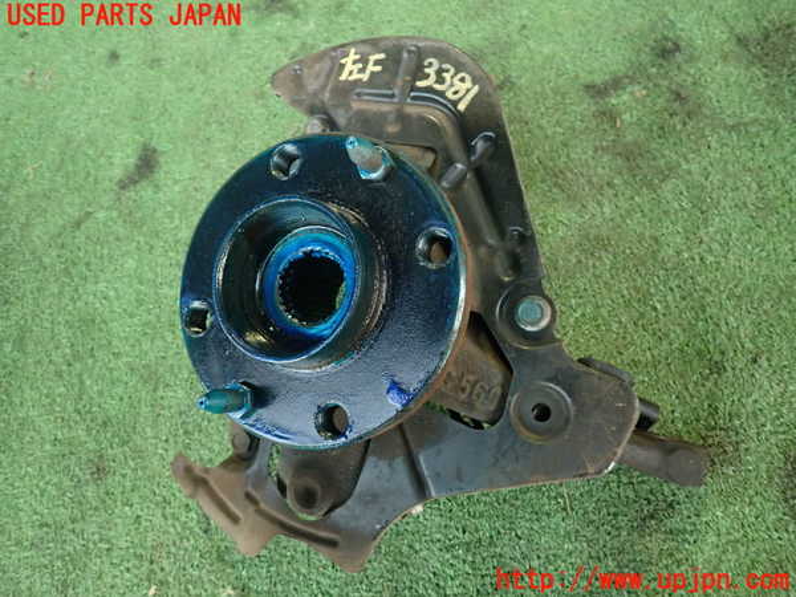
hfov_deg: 69.4
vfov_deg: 54.9
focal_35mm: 25
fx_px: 575
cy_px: 298
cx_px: 398
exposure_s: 1/30
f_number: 2
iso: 320
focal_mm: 4.5
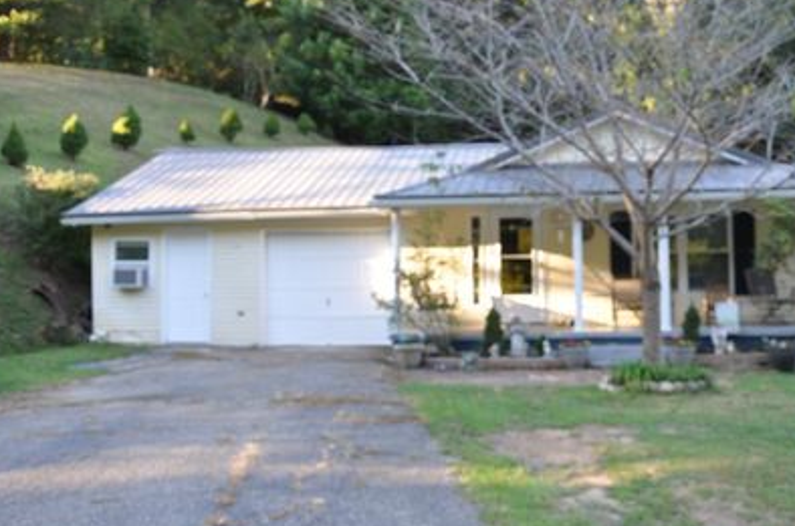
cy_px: 210
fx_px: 1050
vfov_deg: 28.1
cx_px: 482
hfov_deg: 41.3
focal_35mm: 48
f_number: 6.3
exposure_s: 1/40
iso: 200
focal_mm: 25
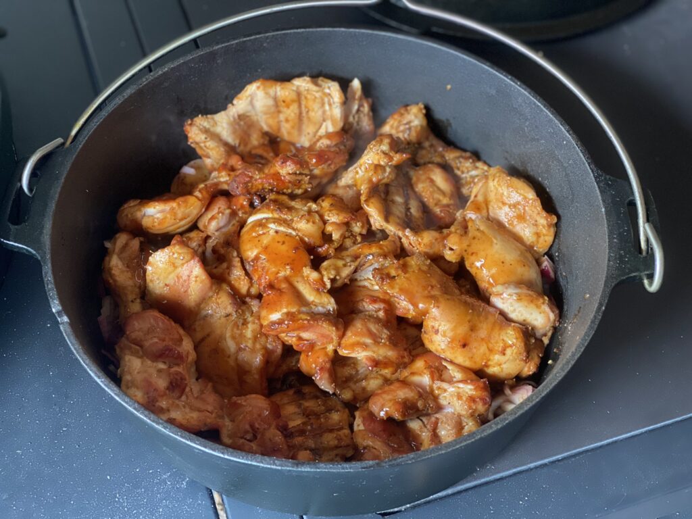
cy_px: 260
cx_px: 346
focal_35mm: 52
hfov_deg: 36.8
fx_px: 1040
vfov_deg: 28.0
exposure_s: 1/122
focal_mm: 6
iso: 250
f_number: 2
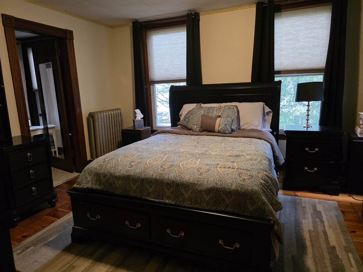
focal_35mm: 23
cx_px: 182
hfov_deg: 73.9
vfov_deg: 58.9
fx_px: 241
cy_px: 136
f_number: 1.7
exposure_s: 1/120
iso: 1250
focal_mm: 6.3
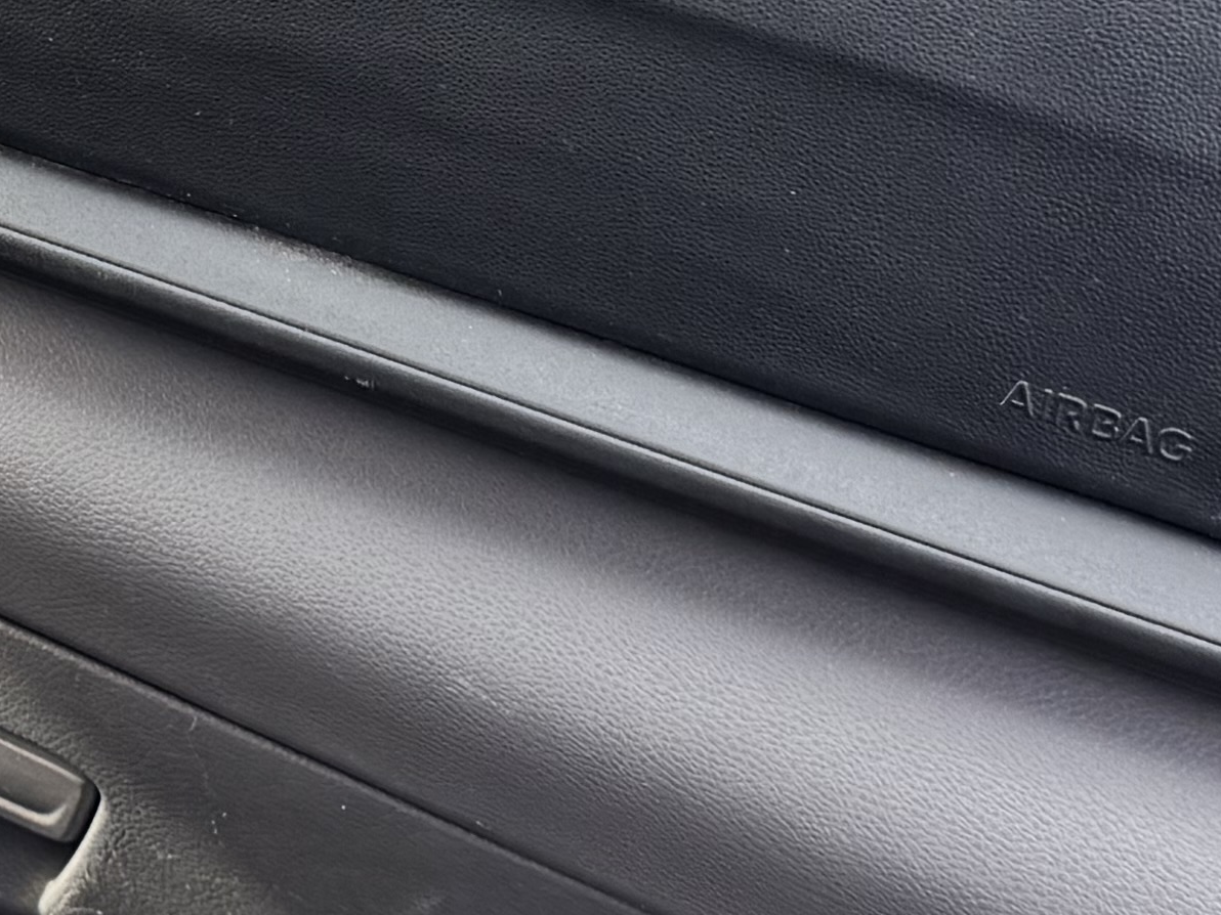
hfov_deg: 16.2
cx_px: -389
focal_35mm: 115
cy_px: 29
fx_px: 4056
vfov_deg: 12.7
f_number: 1.78
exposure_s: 1/268
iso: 64
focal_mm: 6.76
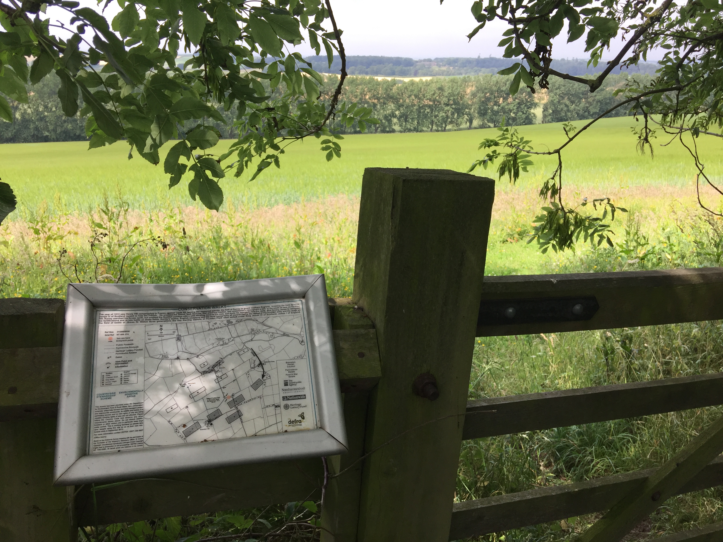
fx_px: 606
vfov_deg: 48.2
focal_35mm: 29
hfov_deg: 61.7
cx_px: 362
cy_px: 271
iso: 32
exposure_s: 1/694
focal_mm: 4.15
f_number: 2.2
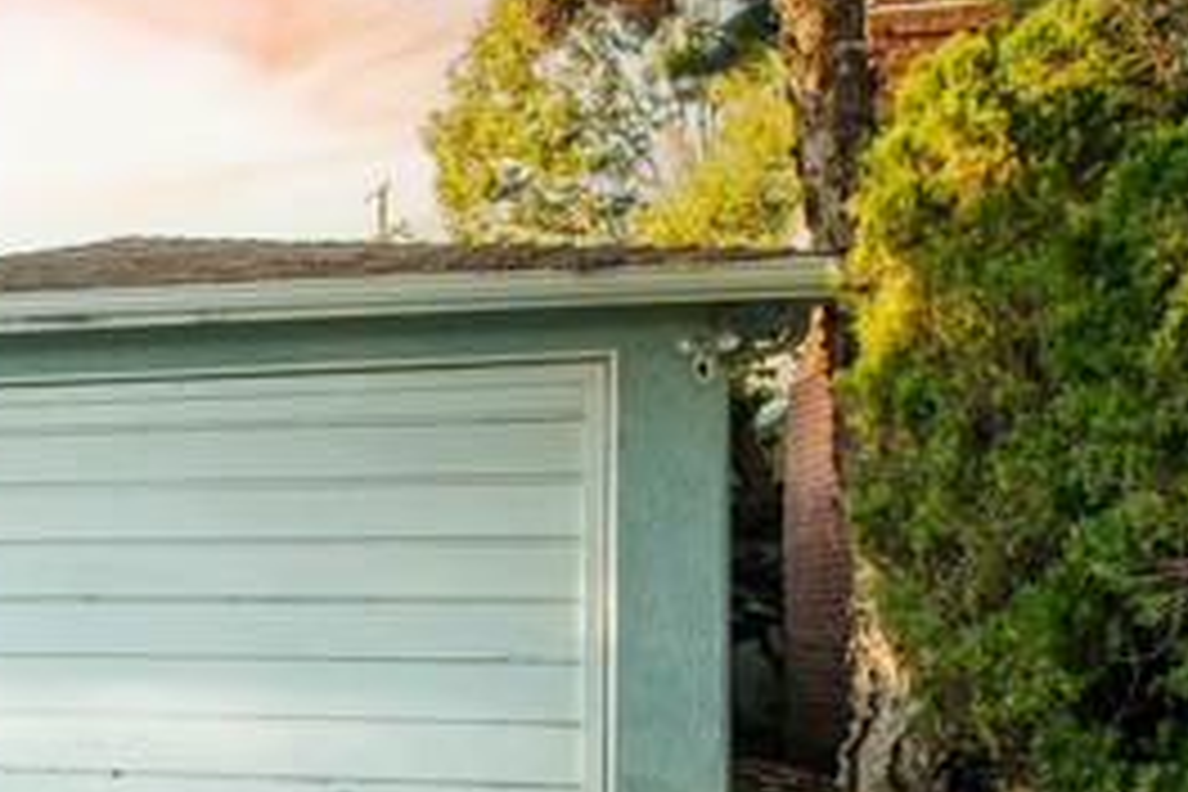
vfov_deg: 28.7
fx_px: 1518
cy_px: 619
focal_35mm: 46
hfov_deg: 34.7
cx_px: -212
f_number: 5.6
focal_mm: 19
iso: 400
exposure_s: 1/320
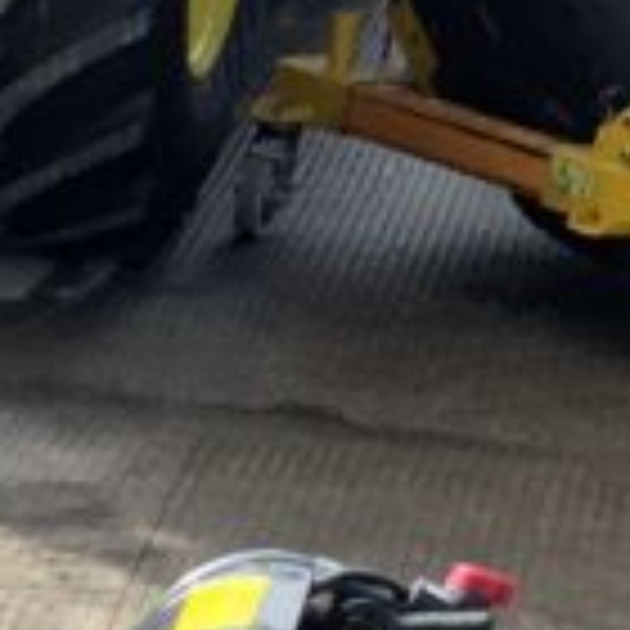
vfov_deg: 8.7
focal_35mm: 188
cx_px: -810
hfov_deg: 8.6
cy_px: 1310
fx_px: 3871
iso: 16
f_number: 1.8
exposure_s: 1/869
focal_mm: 3
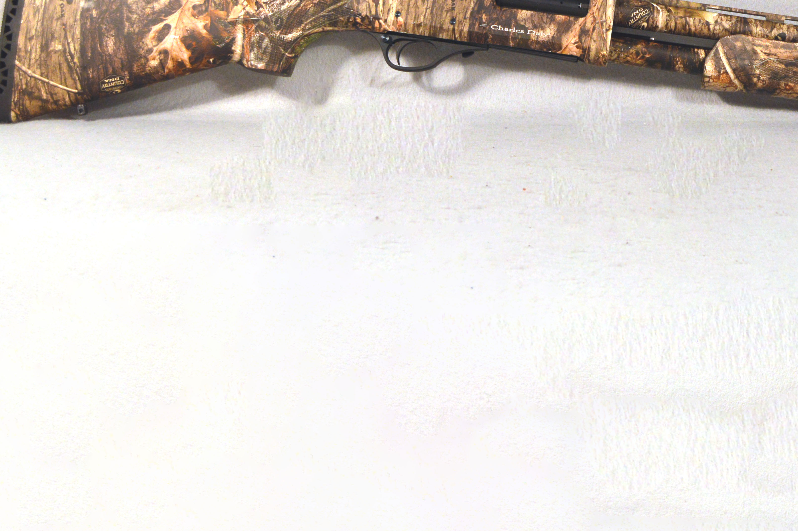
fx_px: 1506
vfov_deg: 19.6
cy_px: 44
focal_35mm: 68
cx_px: 626
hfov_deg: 29.1
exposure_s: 1/80
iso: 400
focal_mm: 24
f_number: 4.5
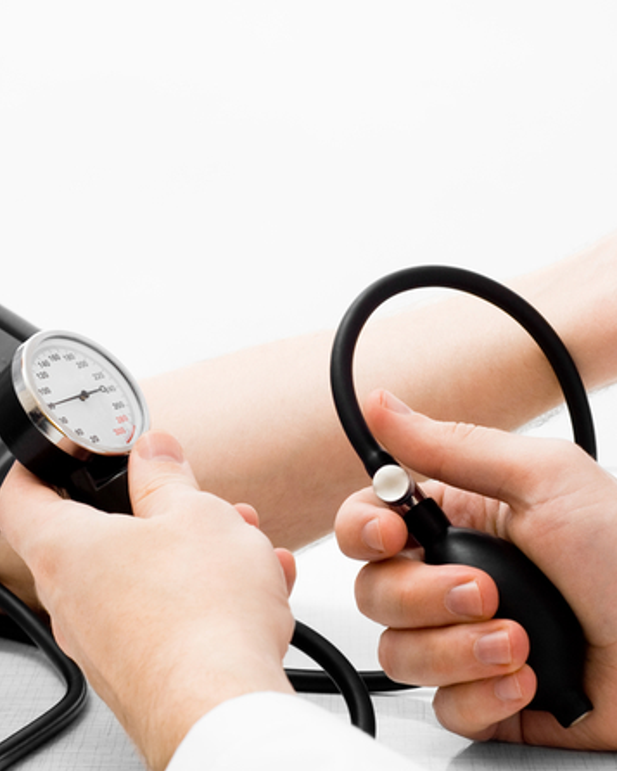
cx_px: 300
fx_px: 2693
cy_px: 418
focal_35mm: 118
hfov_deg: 13.1
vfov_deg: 16.3
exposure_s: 1/125
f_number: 8
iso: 160
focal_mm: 50
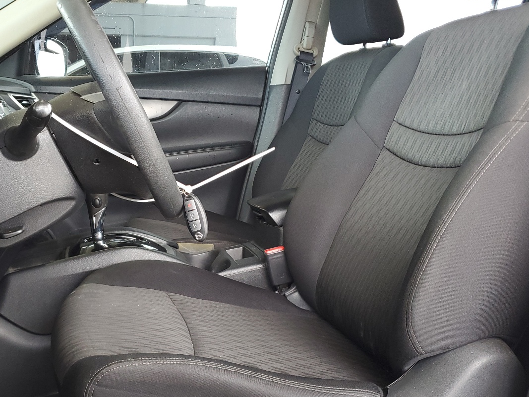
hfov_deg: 47.3
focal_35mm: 39
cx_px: 190
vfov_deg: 36.8
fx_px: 596
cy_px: 208
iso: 96
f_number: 1.5
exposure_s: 1/120
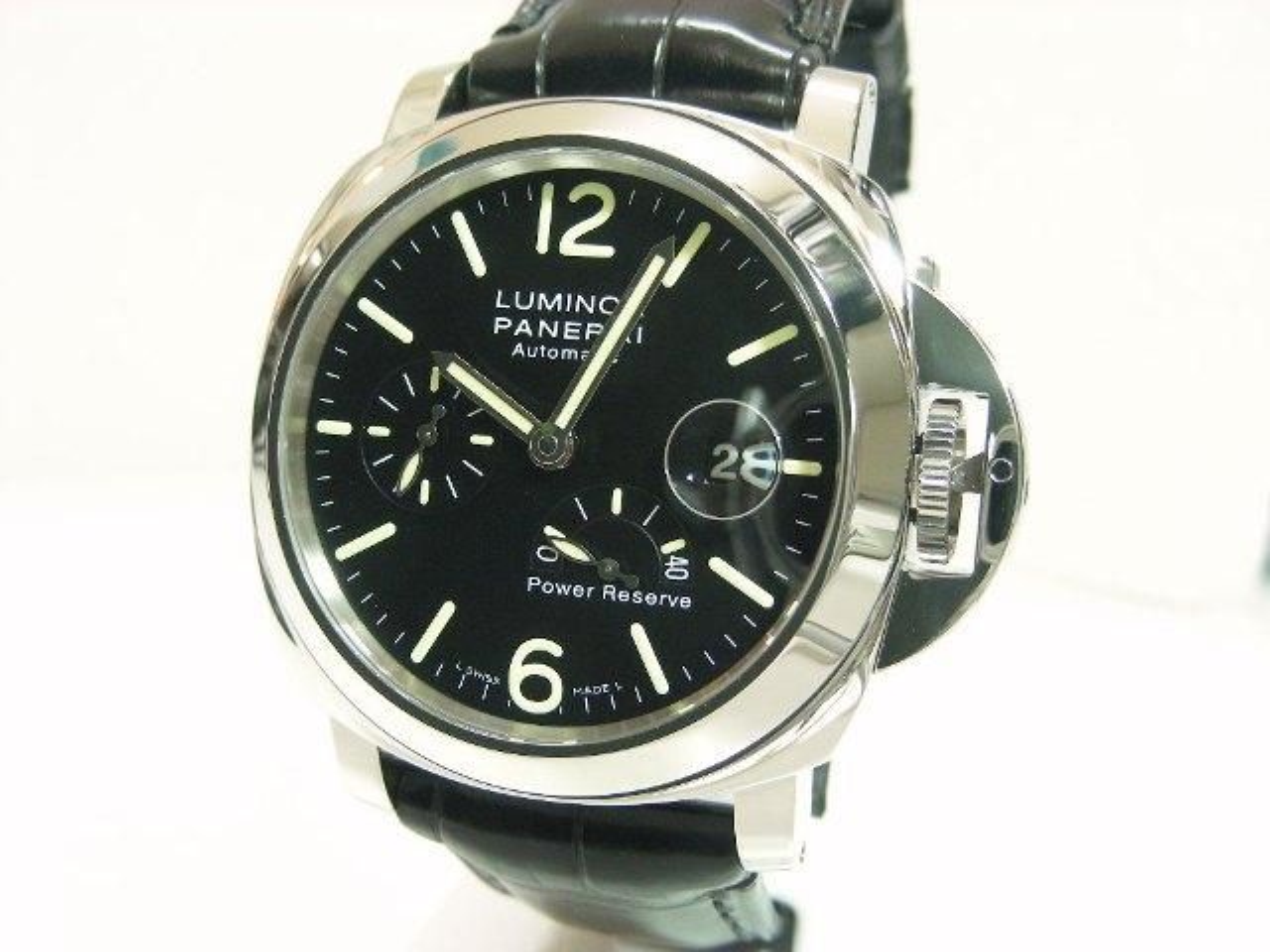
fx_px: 1614
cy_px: 476
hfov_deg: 42.9
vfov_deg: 32.9
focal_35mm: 44
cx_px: 635
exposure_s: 1/13.1
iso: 200
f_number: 3.5
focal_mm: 7.4
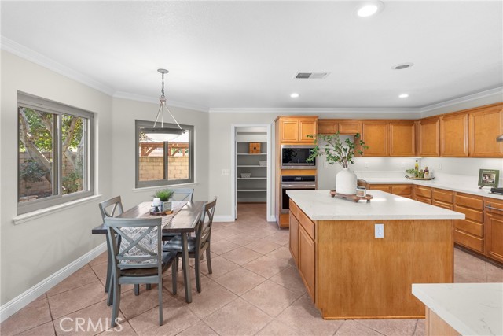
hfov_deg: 96.7
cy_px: 168
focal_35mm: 16
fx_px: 224
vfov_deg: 73.8
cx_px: 252
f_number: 8
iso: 100
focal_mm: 16
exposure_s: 1/3
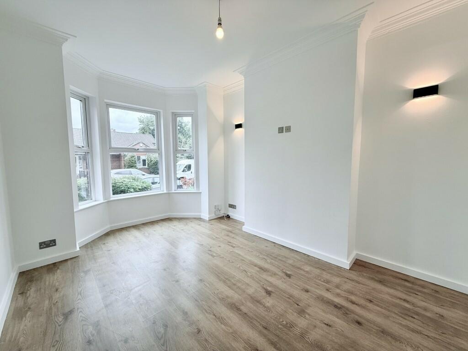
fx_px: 189
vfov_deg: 85.7
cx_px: 234
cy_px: 176
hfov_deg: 102.1
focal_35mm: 14
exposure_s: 1/102
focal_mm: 2.22
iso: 64
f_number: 2.2
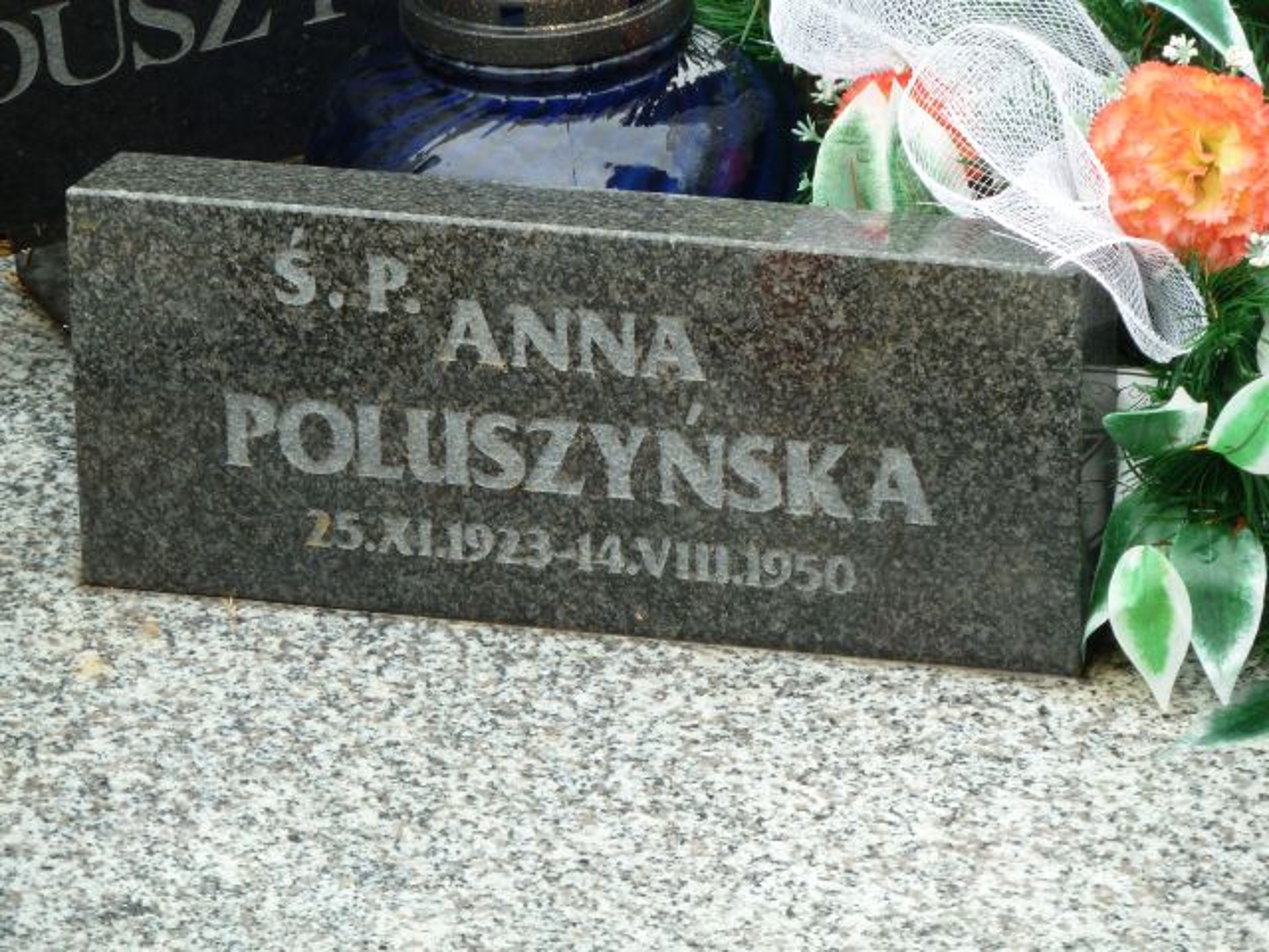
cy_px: 476
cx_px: 634
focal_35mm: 182
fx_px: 6672
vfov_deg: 8.2
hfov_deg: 10.9
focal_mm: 29.9
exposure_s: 1/80
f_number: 4.5
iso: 80
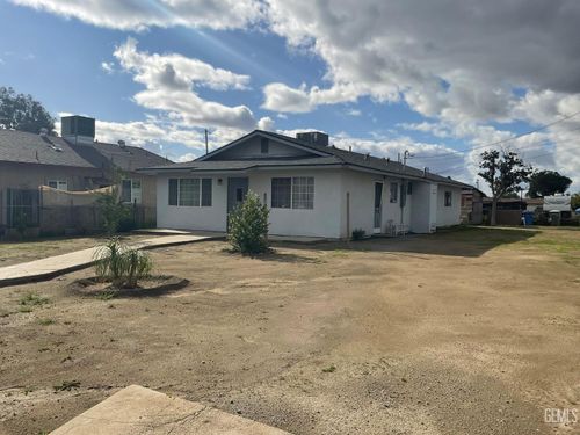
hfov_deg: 61.7
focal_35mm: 29
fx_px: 486
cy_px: 218
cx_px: 290
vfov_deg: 48.2
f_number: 1.8
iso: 20
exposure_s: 1/4785
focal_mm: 3
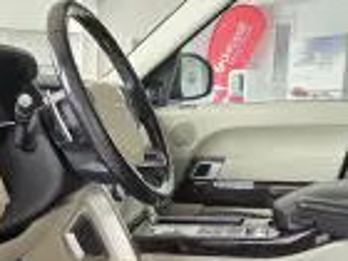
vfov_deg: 23.9
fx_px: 593
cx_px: 104
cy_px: 249
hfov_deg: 32.3
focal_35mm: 59
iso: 200
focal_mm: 6.3
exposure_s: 1/100
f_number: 1.7
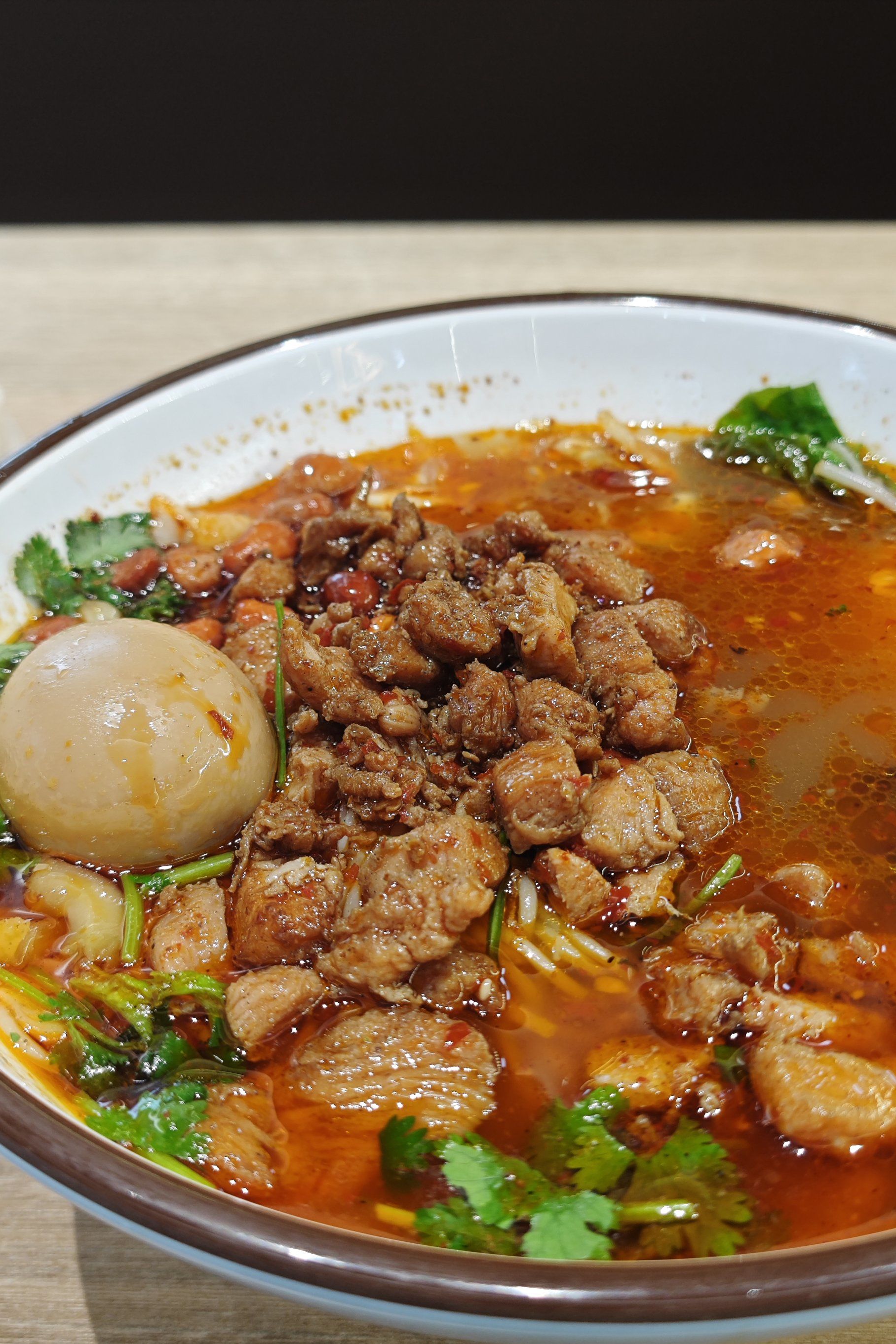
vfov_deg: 41.1
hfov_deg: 28.1
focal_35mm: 48
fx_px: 1792
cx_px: 497
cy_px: 672
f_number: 1.9
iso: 160
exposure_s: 1/100
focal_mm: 8.7
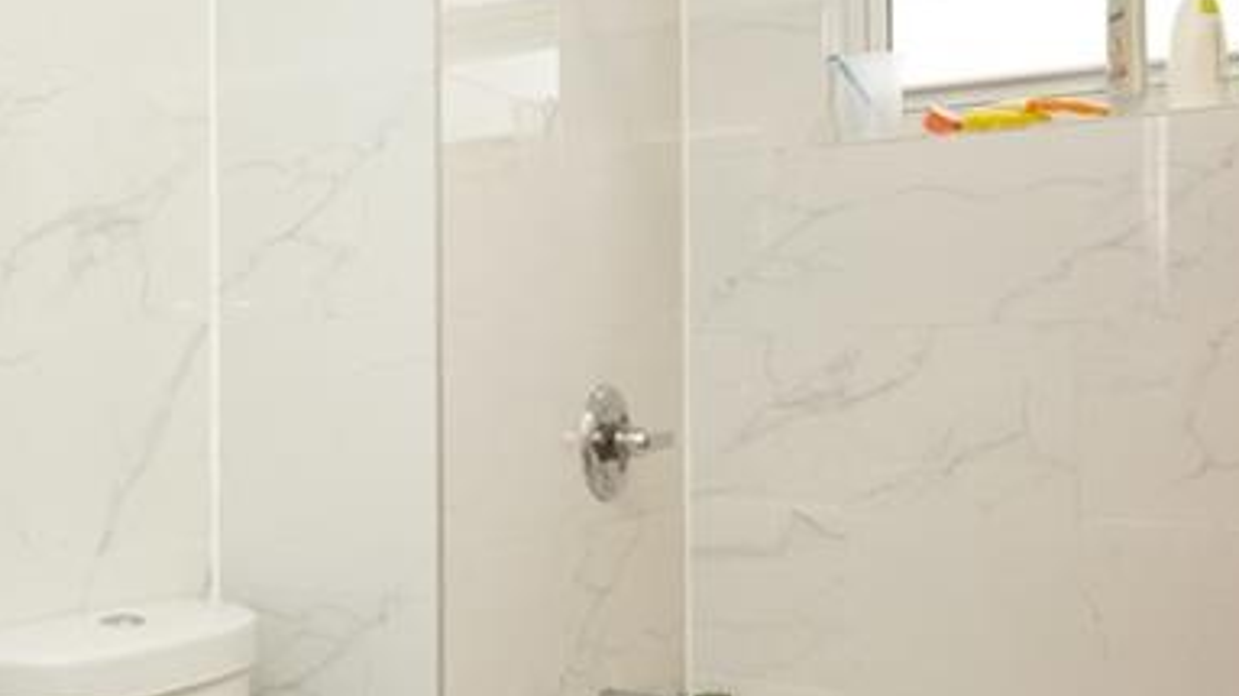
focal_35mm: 42
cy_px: 366
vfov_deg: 28.3
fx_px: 1379
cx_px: 301
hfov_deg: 46.5
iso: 1250
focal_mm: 10
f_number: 4.5
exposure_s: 1/125
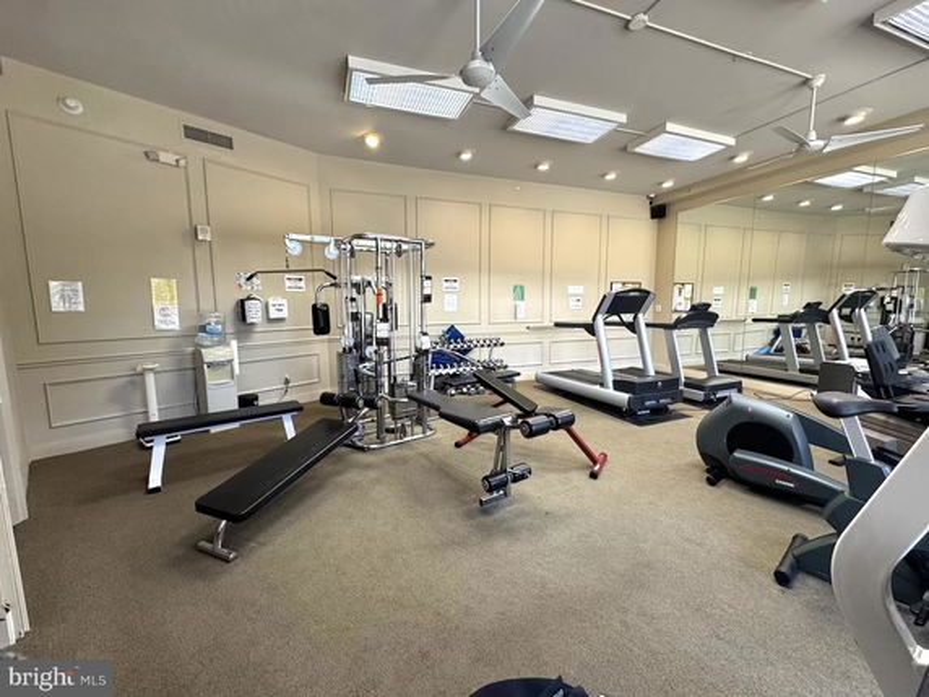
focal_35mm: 14
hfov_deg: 102.1
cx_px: 464
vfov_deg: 85.7
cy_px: 348
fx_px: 376
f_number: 2.2
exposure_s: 1/60
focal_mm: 2.22
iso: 200
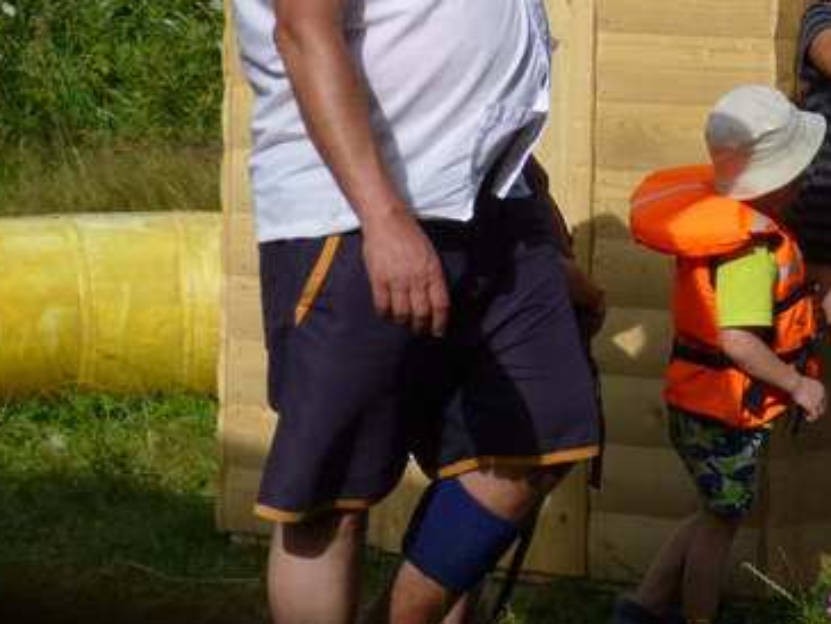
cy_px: 82
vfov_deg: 9.2
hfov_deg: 12.3
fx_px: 3842
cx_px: 697
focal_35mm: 160
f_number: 4.7
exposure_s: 1/640
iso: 100
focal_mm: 13.2
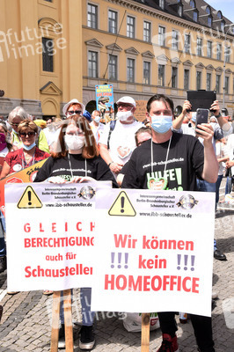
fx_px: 371
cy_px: 176
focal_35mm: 38
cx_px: 117
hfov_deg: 35.0
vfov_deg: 50.7
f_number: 11
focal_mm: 38
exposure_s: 1/160
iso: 640
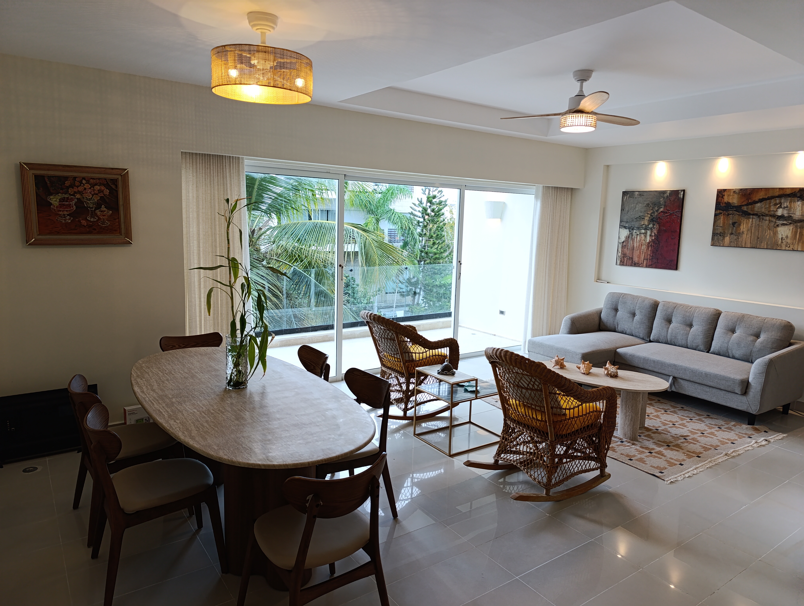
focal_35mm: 23
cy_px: 303
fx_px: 535
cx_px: 402
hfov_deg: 73.8
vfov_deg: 59.0
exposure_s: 1/100
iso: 320
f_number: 1.6
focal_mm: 6.14
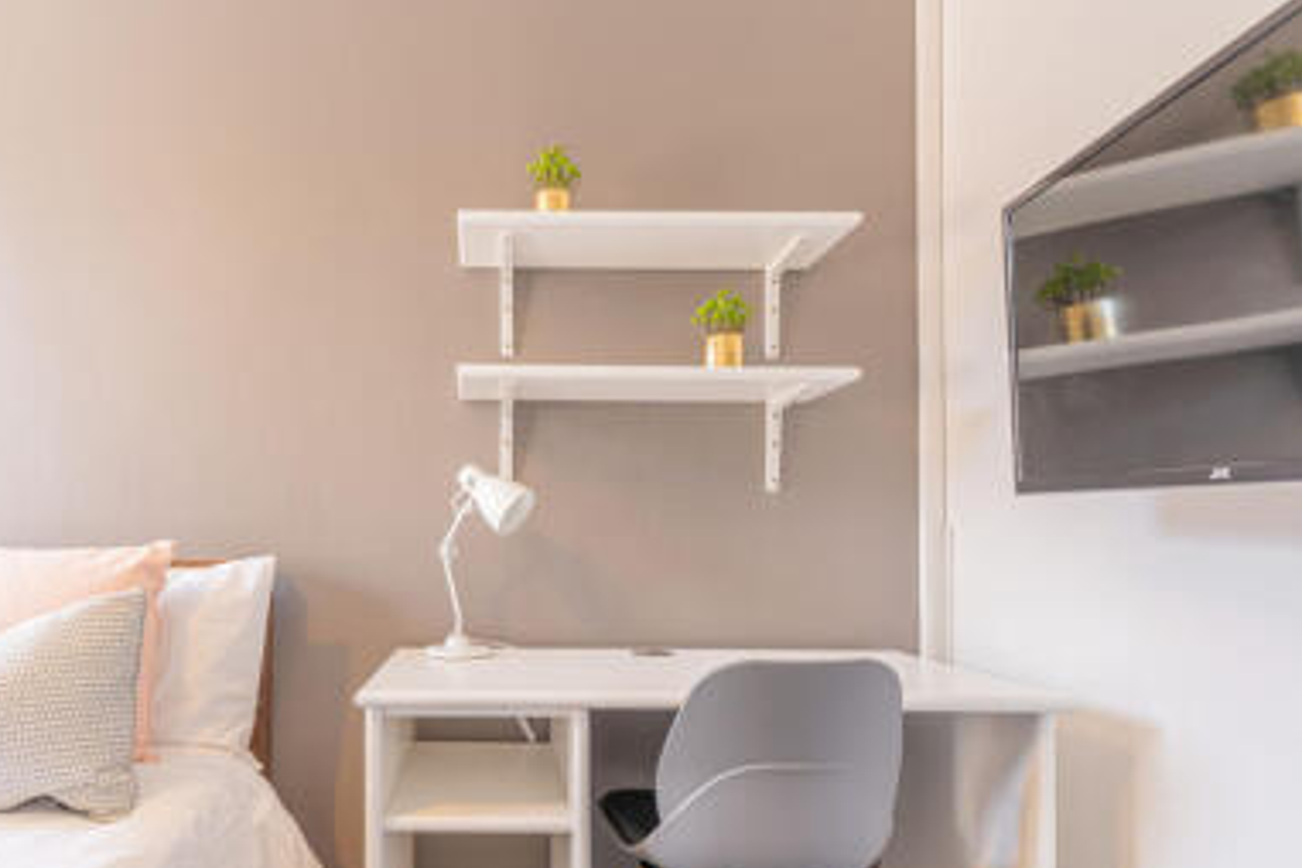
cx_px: 492
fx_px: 732
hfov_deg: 81.8
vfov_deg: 60.7
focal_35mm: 20
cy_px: 531
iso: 100
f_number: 5
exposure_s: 1/15
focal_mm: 16.2
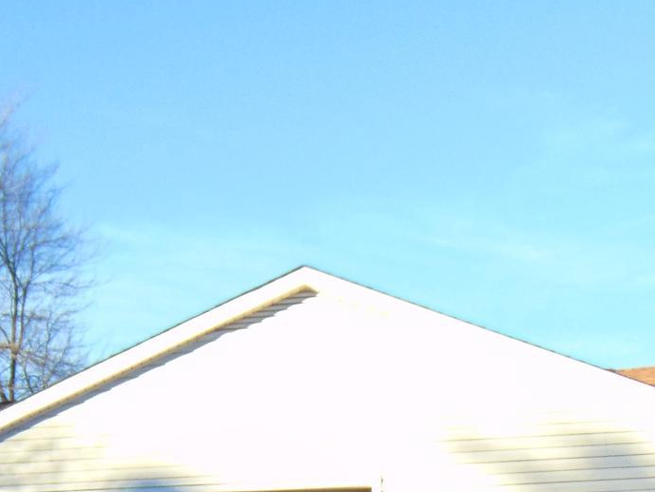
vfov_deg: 13.7
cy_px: 631
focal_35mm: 104
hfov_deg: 18.7
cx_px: 151
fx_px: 1968
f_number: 3.2
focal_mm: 6.3
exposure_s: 1/400
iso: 80
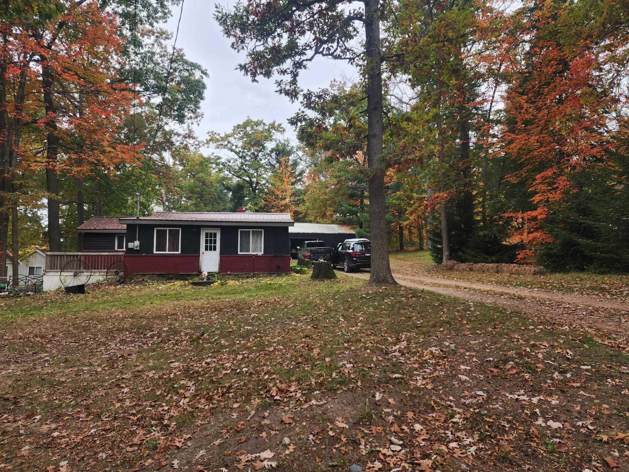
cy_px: 236
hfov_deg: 73.9
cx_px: 314
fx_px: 418
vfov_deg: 58.9
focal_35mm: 23
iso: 32
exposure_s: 1/182
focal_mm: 6.4
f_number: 1.8
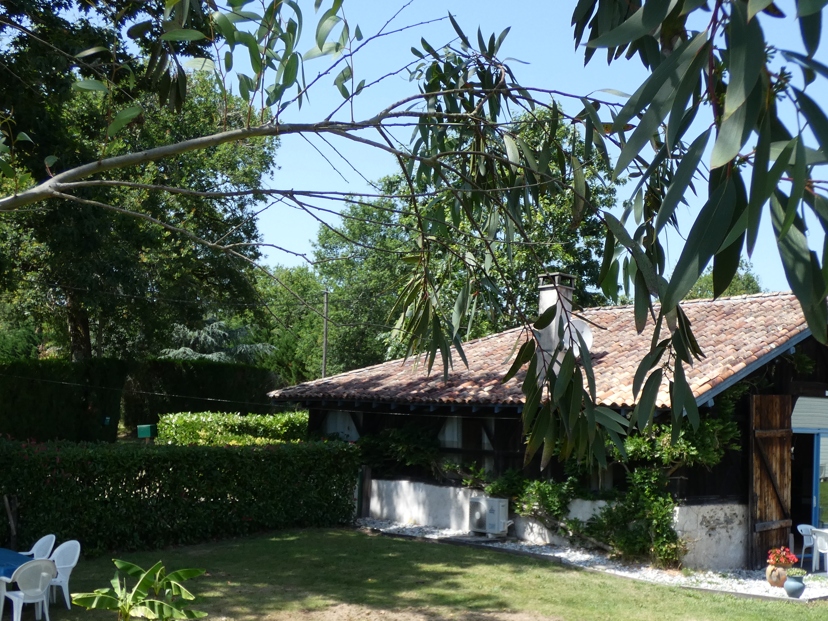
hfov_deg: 36.1
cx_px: 452
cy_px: 402
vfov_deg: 27.4
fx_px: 1268
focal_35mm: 53
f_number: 3.4
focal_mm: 6.2
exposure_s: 1/400
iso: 80
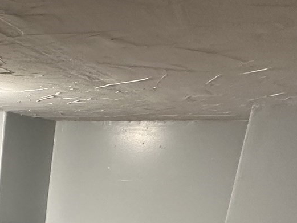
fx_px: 472
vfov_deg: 23.0
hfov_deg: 30.4
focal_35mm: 55
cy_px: 304
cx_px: -47
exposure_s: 1/60
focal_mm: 2.22
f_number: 2.2
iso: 200
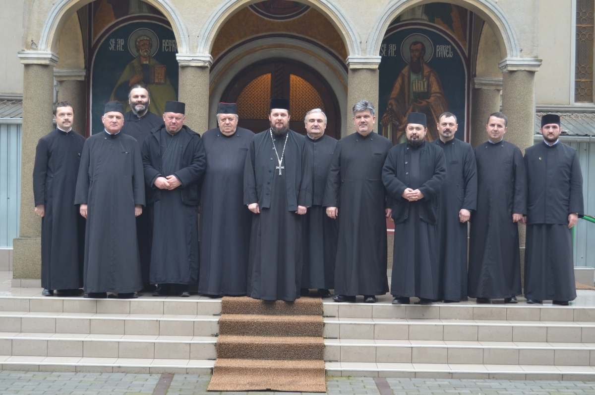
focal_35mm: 63
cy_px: 198
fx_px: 1039
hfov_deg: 32.0
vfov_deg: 21.5
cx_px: 298
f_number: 5
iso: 400
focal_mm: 42
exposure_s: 1/80
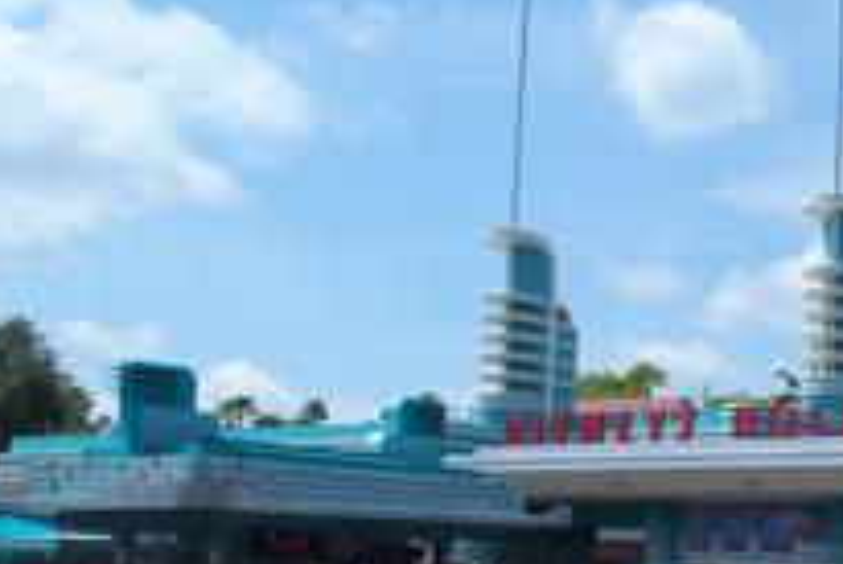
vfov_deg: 21.2
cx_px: 839
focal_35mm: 64
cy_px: 358
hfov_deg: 29.4
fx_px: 1500
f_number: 4.5
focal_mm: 6
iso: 100
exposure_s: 1/1000
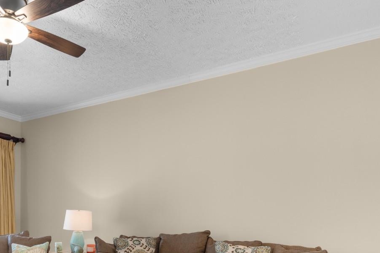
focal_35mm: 27
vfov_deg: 46.0
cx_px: 105
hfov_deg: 64.2
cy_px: 194
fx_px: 285
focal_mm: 10
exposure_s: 1/6
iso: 100
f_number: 4.5
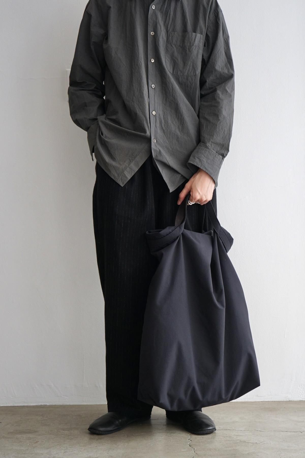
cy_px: 229
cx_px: 152
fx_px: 673
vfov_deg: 37.5
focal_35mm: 53
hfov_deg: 25.5
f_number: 5
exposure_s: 1/60
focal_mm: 53
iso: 500
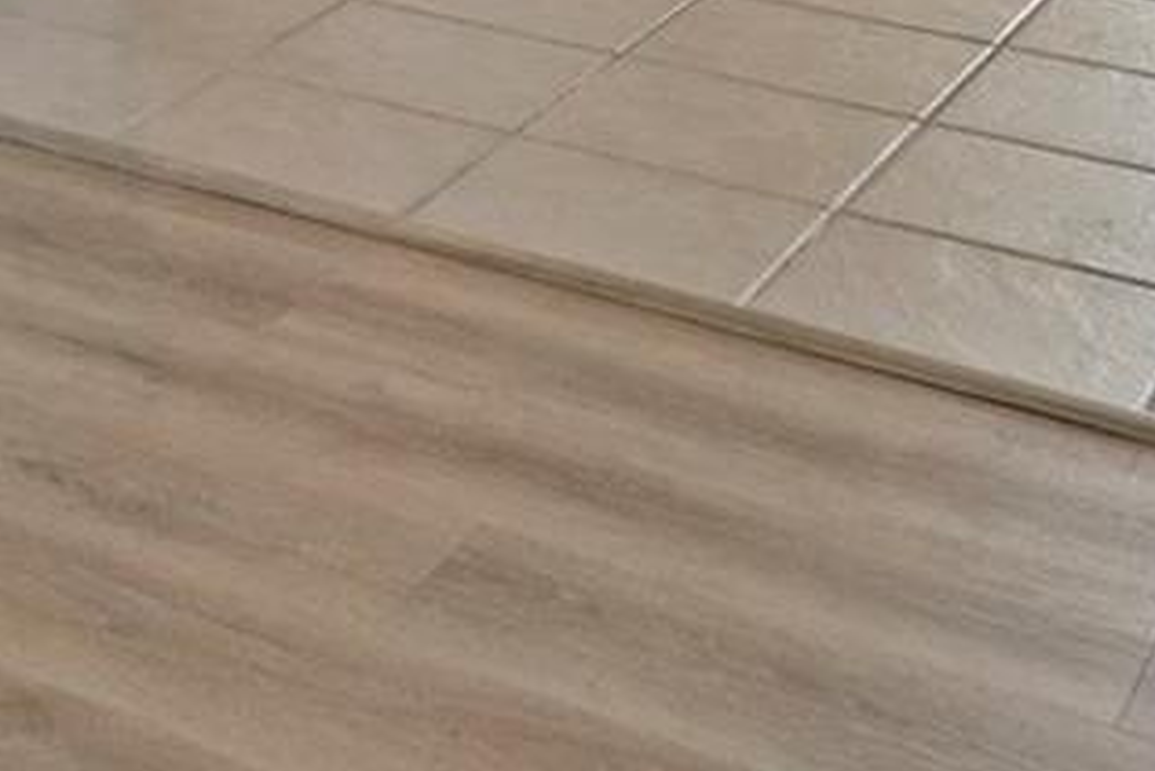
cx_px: -472
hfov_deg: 20.8
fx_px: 2760
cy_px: -903
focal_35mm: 86
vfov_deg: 13.1
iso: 320
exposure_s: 1/1.67
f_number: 8
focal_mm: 17
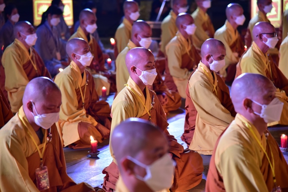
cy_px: 96
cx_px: 144
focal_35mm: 120
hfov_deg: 17.1
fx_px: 960
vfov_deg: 11.4
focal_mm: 120
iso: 3200
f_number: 4
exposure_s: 1/40
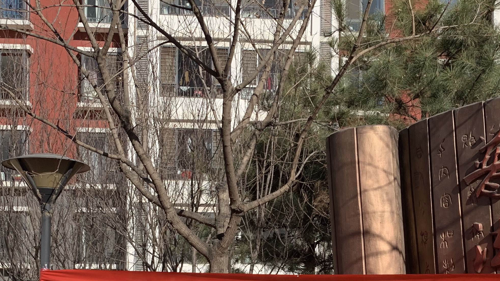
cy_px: 310
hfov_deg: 35.8
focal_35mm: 58
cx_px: 321
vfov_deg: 19.8
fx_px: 769
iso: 25
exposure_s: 1/1536
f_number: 1.8
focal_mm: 4.25
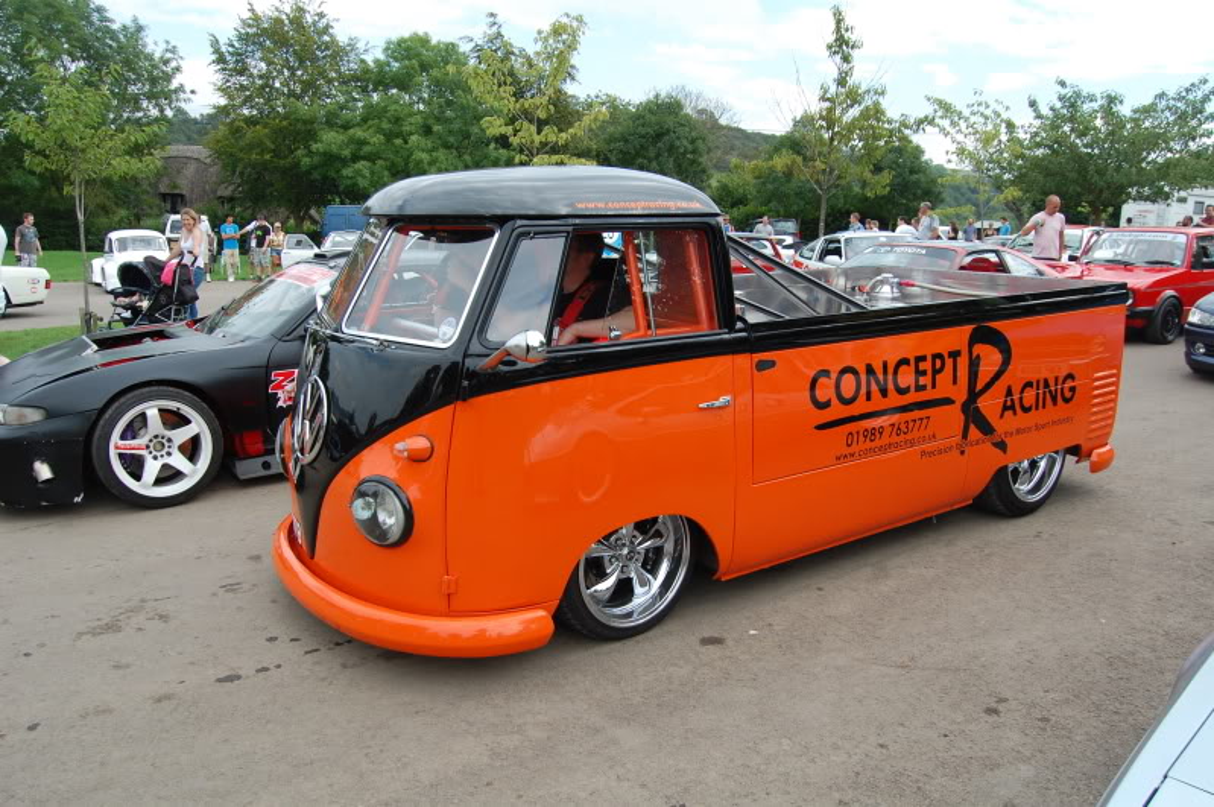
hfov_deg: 67.4
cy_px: 404
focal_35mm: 27
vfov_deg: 47.8
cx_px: 607
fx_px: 910
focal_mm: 18
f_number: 7.1
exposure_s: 1/200
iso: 200
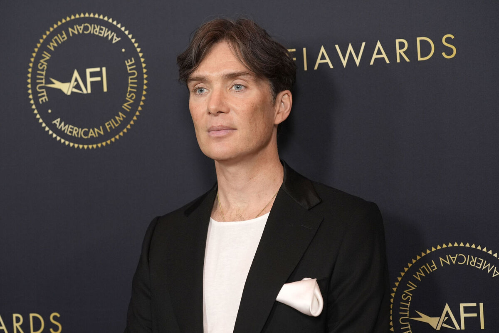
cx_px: 250
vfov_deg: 14.6
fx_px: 1303
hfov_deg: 21.7
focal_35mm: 94
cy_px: 166
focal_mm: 94
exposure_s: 1/500
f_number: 4.5
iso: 2000
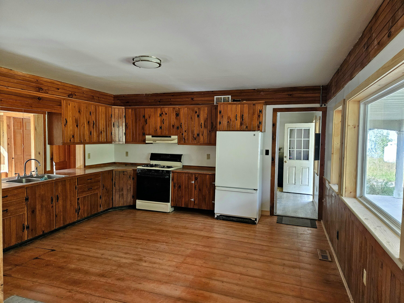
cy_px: 152
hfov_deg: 73.9
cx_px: 202
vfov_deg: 58.9
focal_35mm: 23
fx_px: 268
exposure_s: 1/172
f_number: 1.8
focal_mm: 5.4
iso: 500
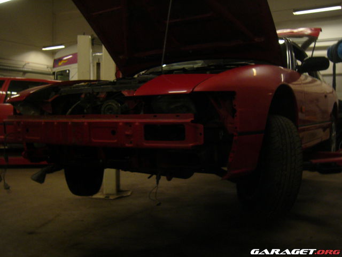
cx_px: 171
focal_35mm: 35
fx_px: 346
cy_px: 128
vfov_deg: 40.7
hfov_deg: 52.6
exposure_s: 1/8
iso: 200
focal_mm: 5.8
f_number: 2.8
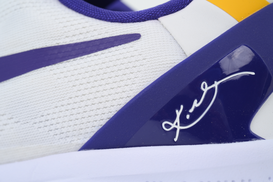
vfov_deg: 12.5
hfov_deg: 18.6
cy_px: 91
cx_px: 136
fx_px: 834
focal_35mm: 110
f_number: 11
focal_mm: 110
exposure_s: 1/100
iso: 400
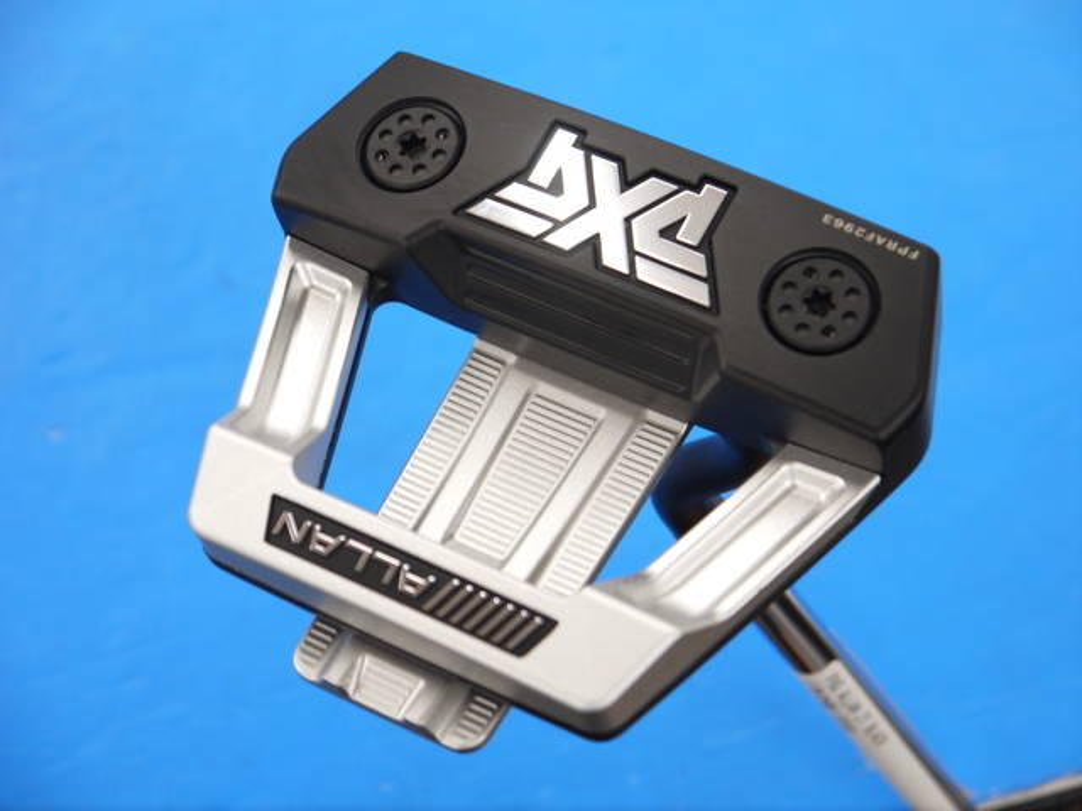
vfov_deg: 17.6
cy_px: 406
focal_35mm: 84
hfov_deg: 23.3
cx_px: 541
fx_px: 2626
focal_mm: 42
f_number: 5.6
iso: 500
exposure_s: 1/80
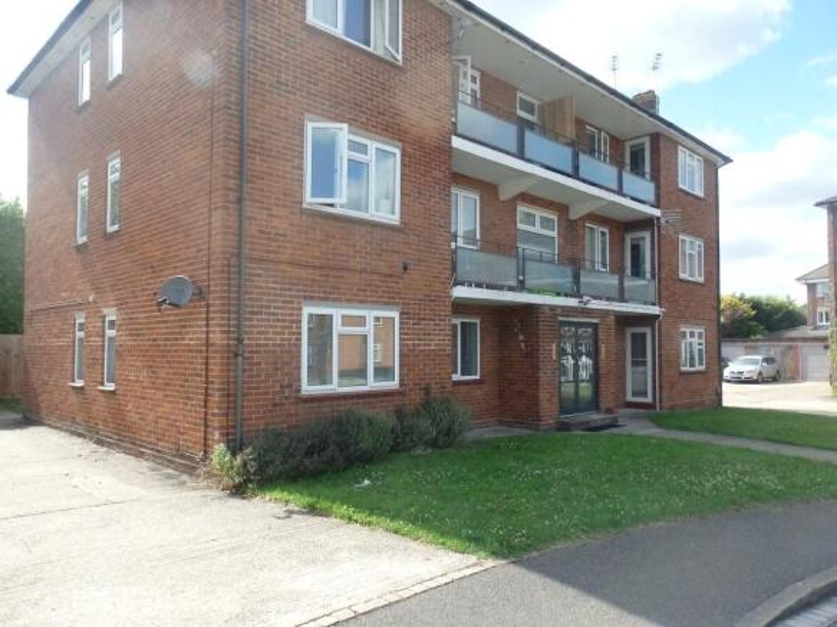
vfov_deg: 54.9
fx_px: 604
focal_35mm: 25
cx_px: 418
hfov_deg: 69.4
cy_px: 314
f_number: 8.7
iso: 800
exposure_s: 1/500
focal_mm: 4.5
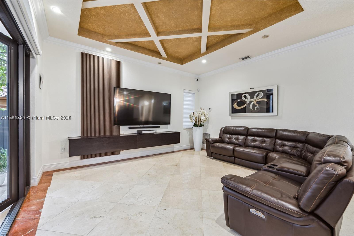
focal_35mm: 14
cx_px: 177
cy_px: 118
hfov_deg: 104.3
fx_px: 138
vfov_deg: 81.2
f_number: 8
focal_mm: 14
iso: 100
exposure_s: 1/4
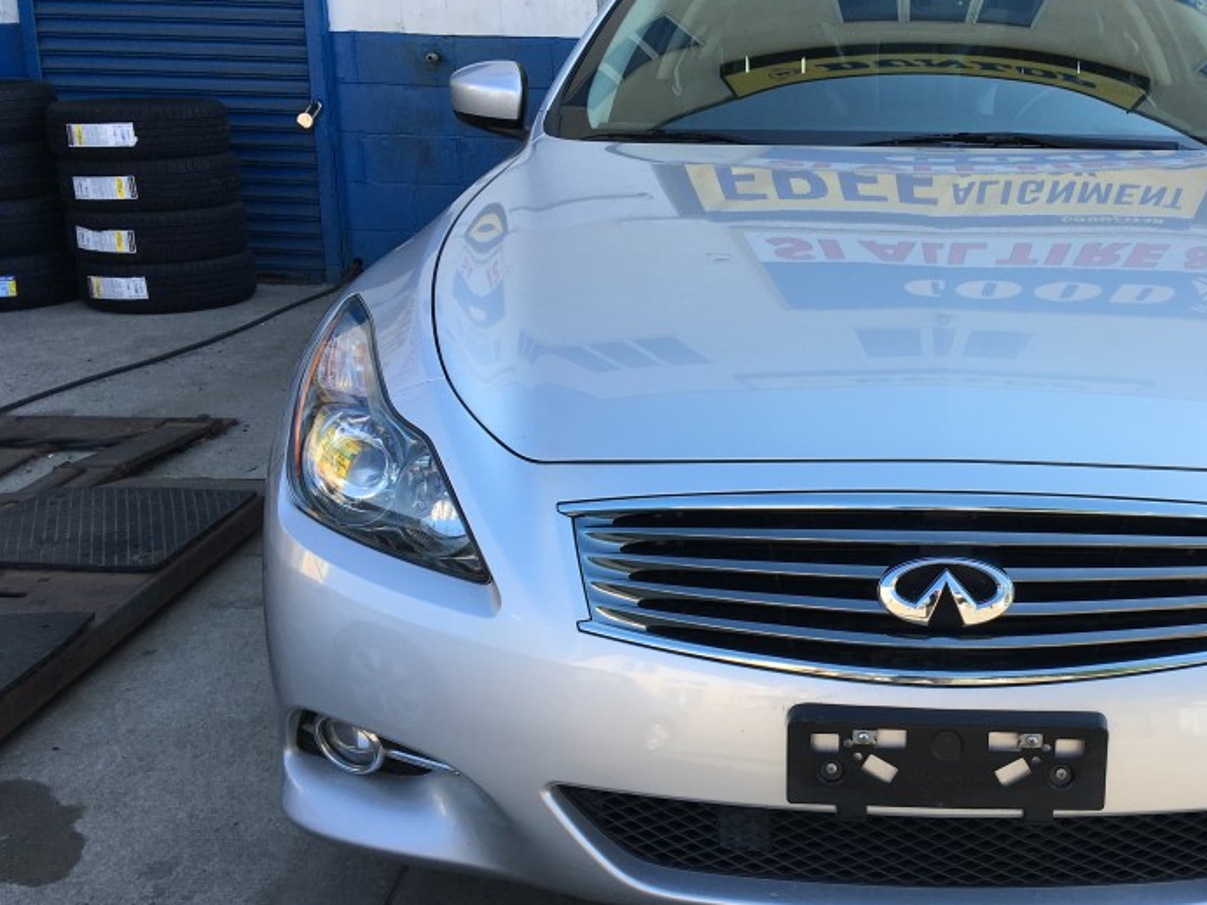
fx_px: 1499
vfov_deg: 33.6
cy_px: 454
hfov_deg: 42.8
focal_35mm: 43
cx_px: 870
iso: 25
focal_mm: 4.15
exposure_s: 1/286
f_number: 2.2
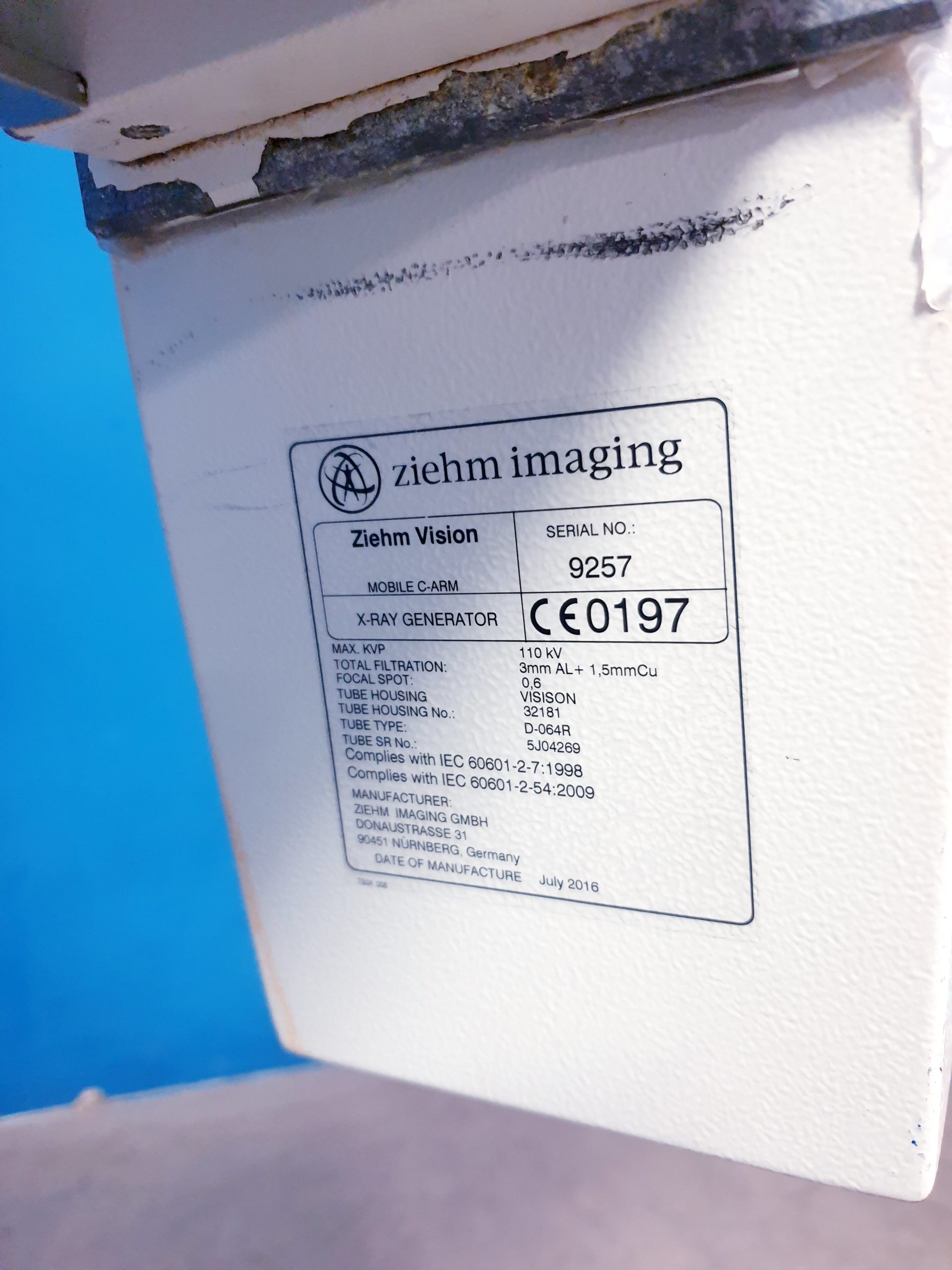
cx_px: 476
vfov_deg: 67.3
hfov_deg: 53.1
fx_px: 953
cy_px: 635
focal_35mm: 26
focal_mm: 4.3
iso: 250
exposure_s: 1/25
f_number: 1.5
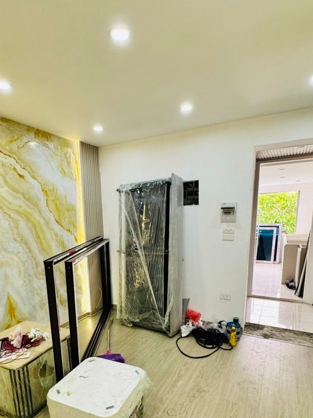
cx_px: 145
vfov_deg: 77.3
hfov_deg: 63.4
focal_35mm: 21
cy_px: 267
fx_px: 253
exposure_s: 1/100
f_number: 2.2
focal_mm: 2.22
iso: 200
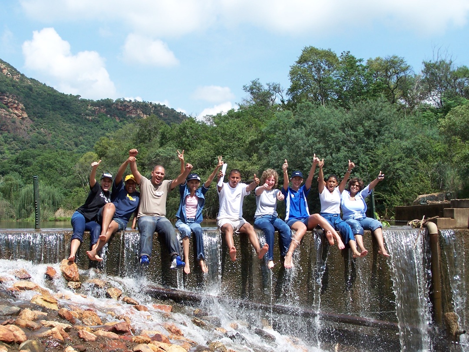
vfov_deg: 28.6
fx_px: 691
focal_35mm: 51
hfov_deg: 37.5
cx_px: 234
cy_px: 176
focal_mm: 8.5
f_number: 4.5
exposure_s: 1/500
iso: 80
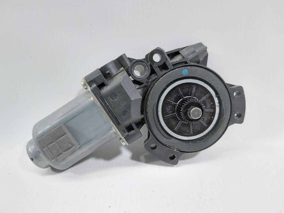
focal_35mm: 25
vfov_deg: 54.9
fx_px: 205
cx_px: 138
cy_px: 105
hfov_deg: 69.4
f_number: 1.8
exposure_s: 1/50
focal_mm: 5.23
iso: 160
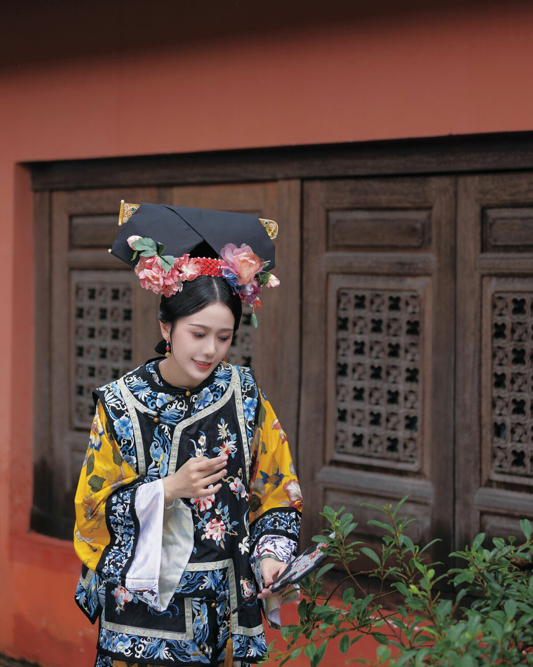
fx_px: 1676
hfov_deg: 18.1
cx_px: 268
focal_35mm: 85
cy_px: 270
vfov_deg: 22.5
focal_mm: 75
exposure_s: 1/320
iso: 100
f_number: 2.8
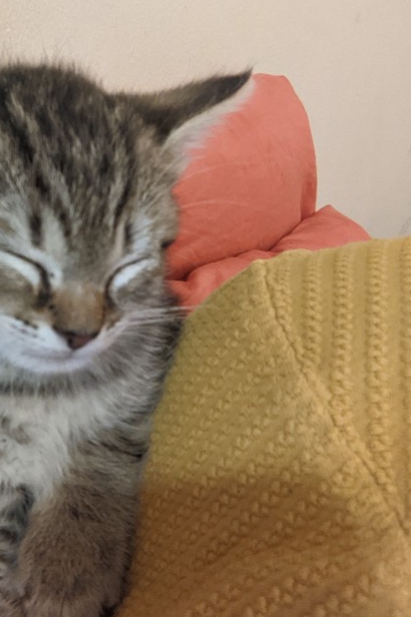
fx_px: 719
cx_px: 33
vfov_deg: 46.2
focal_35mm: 42
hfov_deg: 30.4
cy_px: 257
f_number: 2
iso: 821
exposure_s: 1/30
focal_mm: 2.51
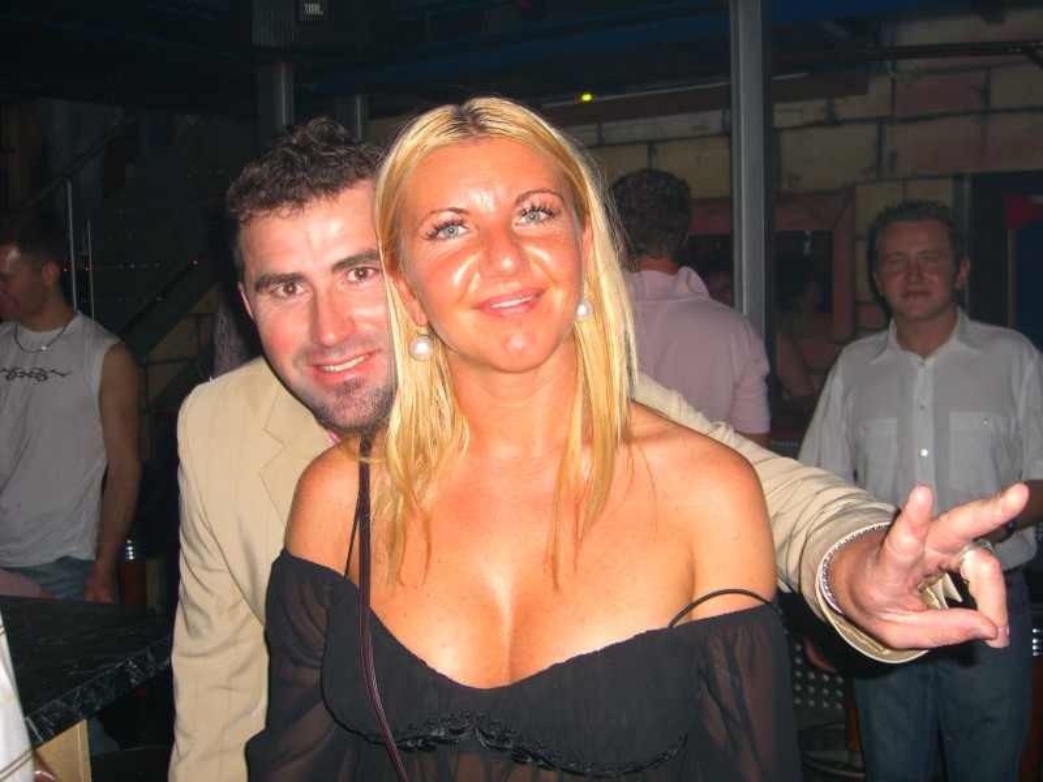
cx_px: 522
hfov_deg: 49.0
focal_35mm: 38
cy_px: 391
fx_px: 1145
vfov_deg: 37.7
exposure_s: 1/60
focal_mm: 7.9
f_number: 2.8
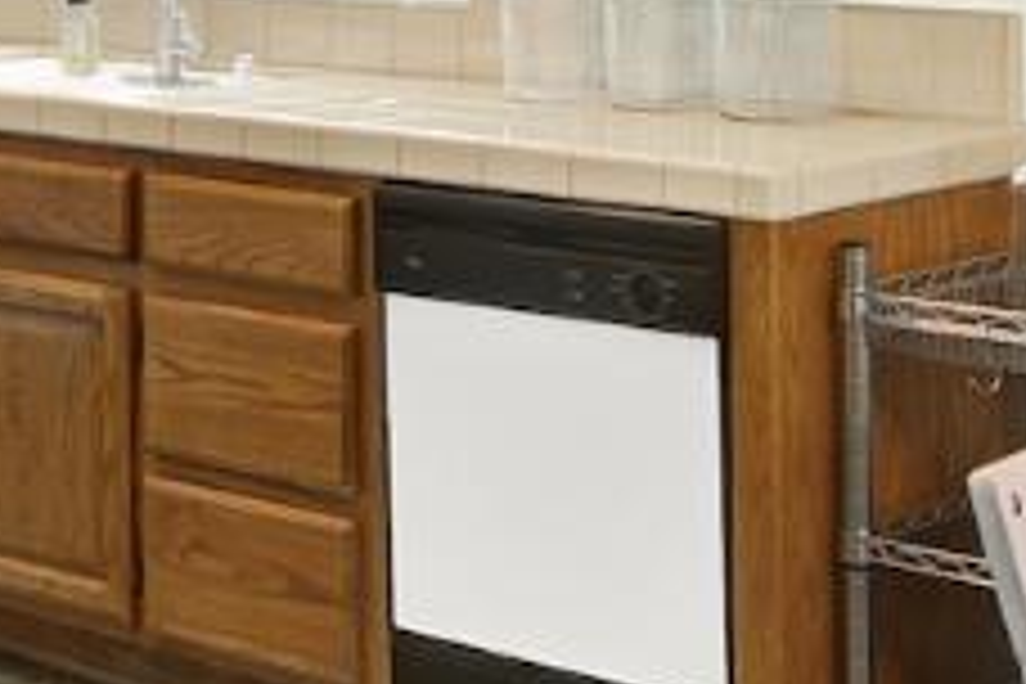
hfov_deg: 22.0
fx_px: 2622
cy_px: -212
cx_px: 747
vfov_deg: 14.2
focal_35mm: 92
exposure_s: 1/15
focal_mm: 14
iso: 100
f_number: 14
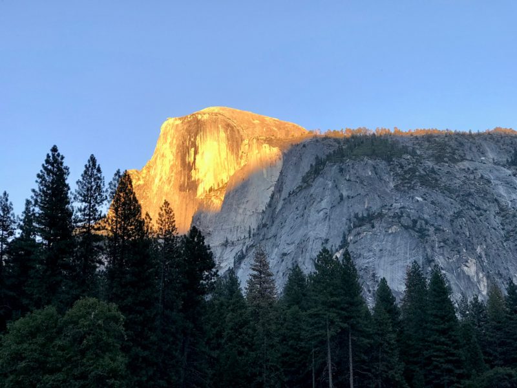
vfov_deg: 25.7
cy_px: 194
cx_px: 258
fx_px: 851
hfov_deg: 33.8
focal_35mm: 57
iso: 25
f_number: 2.8
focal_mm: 6.6
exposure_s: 1/120
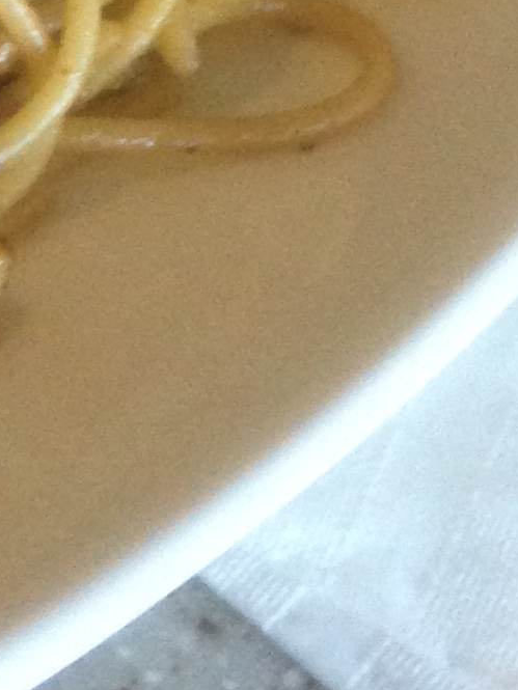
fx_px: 3231
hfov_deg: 8.7
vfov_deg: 11.4
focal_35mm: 162
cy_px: -536
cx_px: -514
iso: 200
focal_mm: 4.12
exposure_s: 1/20
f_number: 2.4
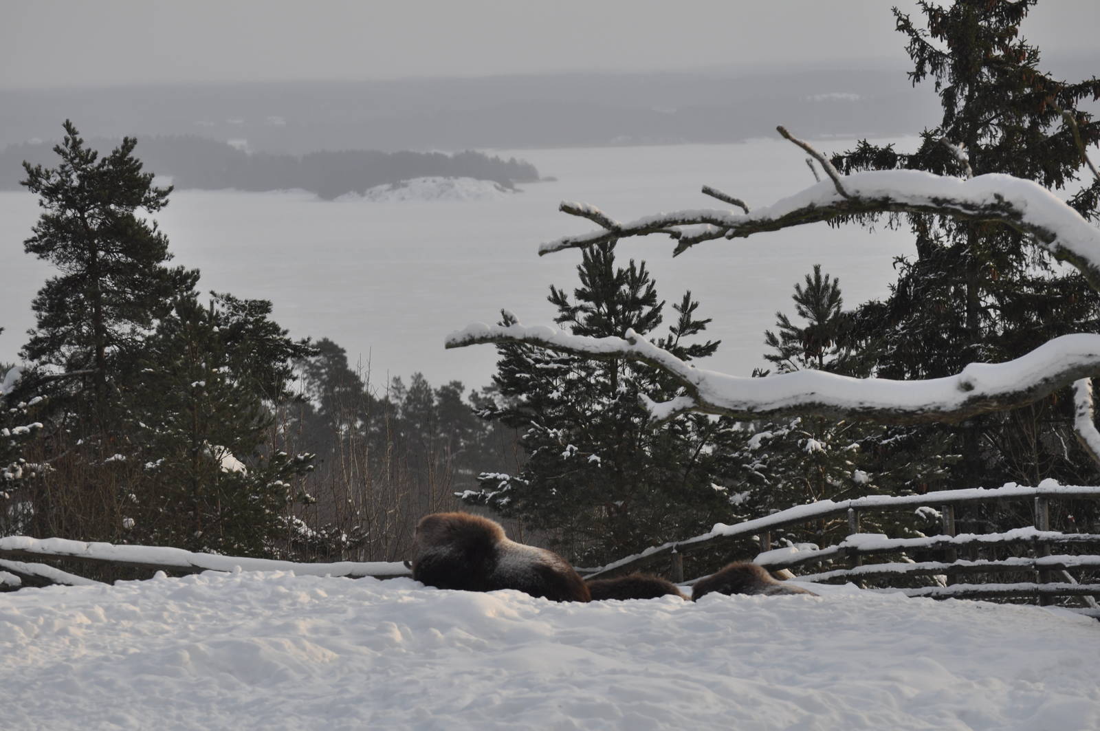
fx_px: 7554
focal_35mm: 248
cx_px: 550
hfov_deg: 8.3
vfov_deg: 5.5
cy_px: 366
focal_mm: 165
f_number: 5.6
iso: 220
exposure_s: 1/500
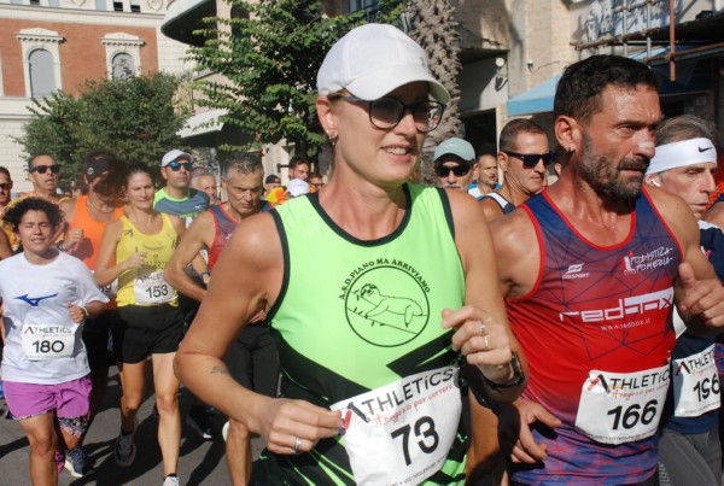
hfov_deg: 37.8
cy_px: 243
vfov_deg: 25.9
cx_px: 362
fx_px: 1058
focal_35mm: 52
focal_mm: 35
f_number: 9
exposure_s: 1/2500
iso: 1000
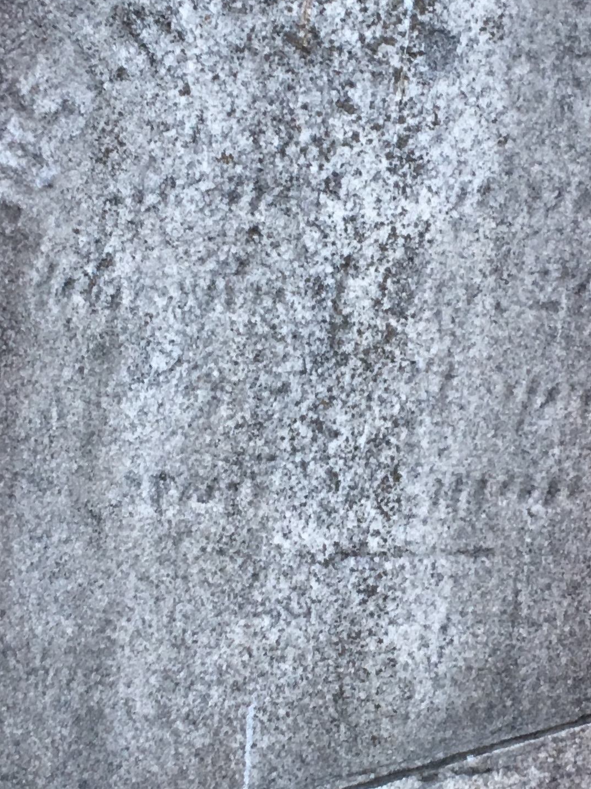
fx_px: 1867
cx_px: 401
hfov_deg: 17.9
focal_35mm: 82
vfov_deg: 23.8
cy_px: 462
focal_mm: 4.15
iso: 100
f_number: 2.2
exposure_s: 1/30
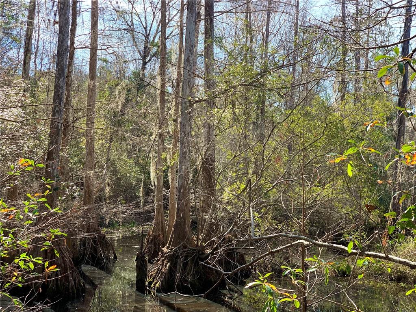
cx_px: 208
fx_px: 625
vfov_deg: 28.0
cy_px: 156
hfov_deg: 36.8
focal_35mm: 52
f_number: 2.4
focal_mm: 6
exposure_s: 1/188
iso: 16
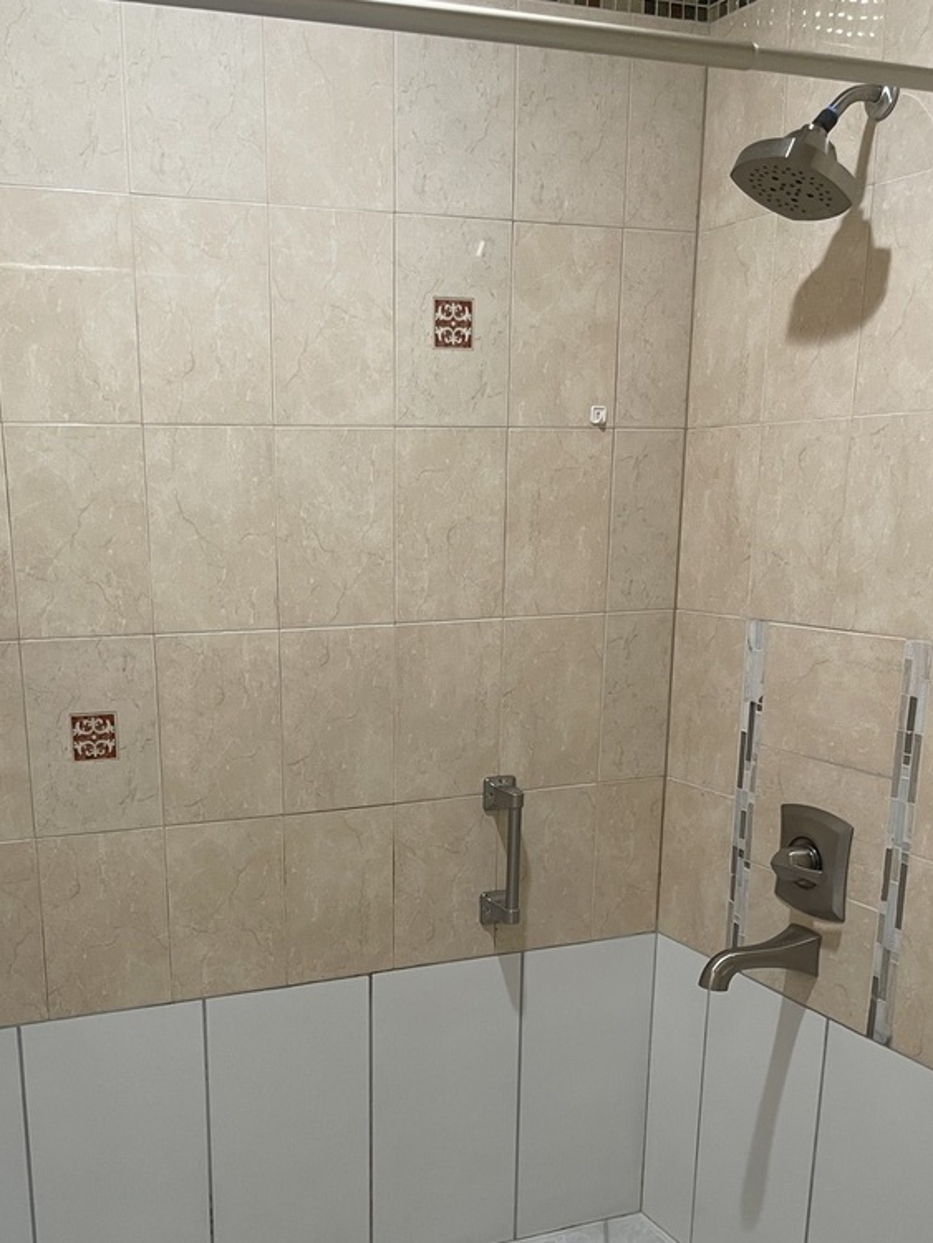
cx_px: 365
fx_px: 1293
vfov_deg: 49.8
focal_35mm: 36
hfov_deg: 39.5
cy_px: 893
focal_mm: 5.1
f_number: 1.6
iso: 100
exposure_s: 1/60
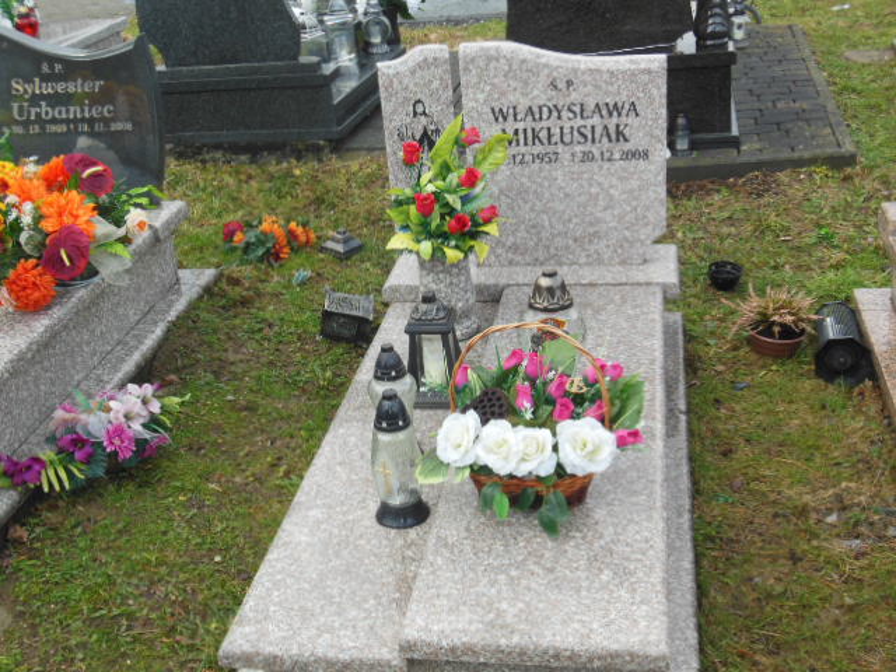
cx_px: 448
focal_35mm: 43
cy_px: 336
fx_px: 1113
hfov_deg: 43.9
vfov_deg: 33.6
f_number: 3.8
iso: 125
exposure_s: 1/200
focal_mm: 7.7
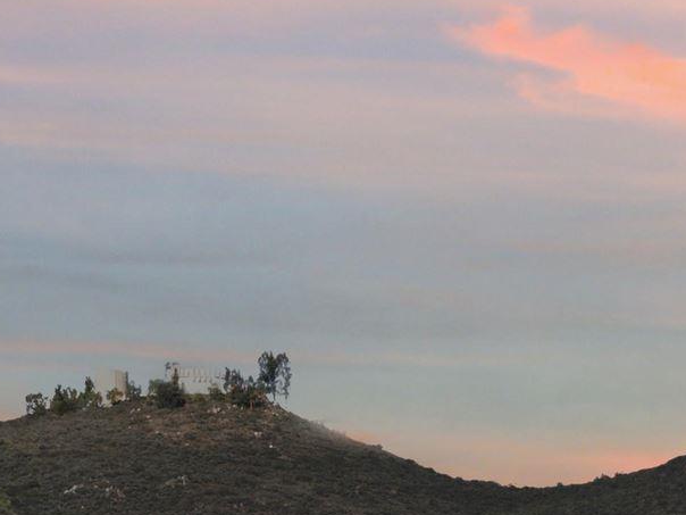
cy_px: 1021
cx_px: 327
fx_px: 2418
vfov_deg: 11.1
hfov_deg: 16.1
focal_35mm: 122
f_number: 1.8
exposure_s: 1/100
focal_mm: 8.67
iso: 100
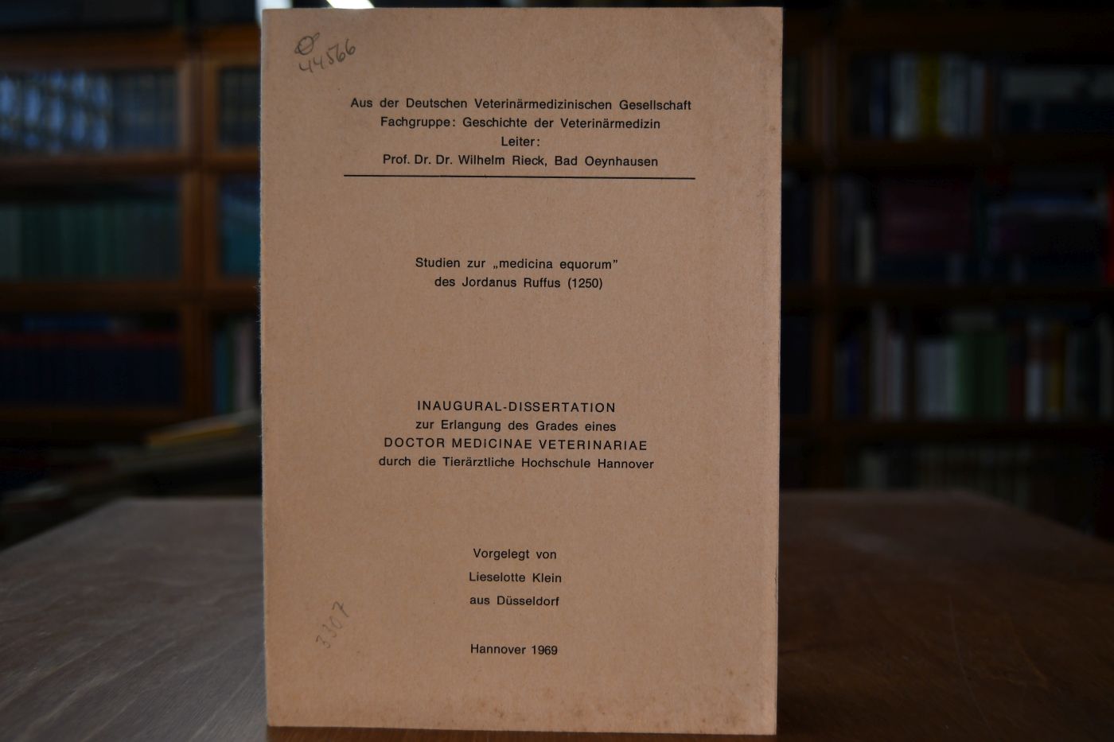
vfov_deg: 40.0
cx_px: 557
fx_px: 1021
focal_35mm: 33
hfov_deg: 57.2
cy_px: 371
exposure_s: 1/250
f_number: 3.5
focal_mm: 22
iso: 560
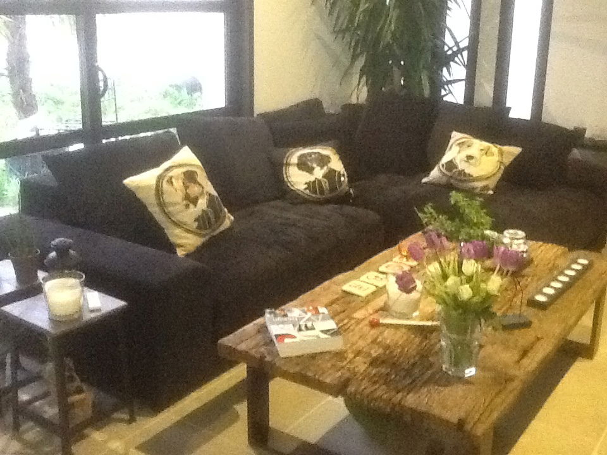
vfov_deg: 32.9
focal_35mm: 44
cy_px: 228
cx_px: 304
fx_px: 772
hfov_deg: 42.9
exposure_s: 1/15
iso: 640
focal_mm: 2.03
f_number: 2.4
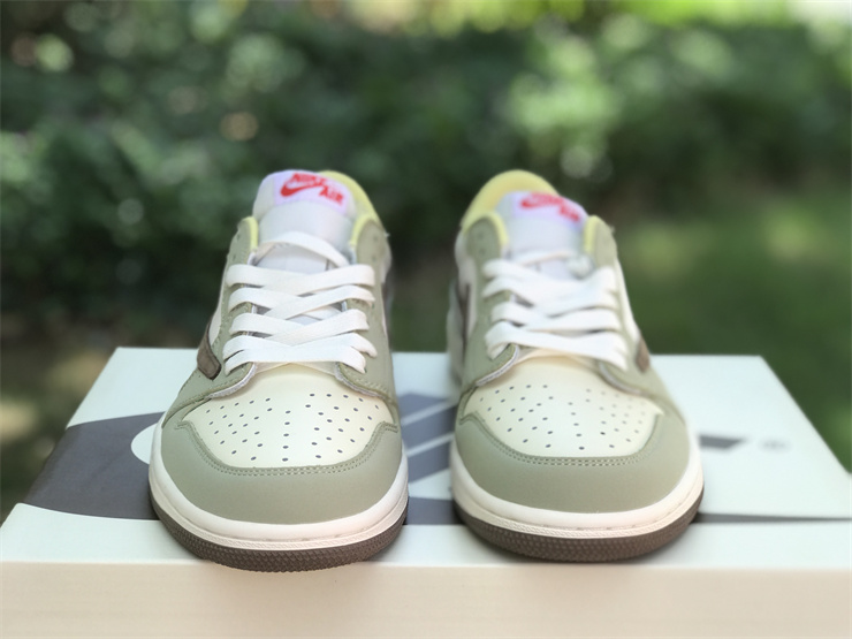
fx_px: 1403
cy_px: 320
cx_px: 426
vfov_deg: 25.7
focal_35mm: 57
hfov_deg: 33.8
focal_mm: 6.6
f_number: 2.8
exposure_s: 1/100
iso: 20
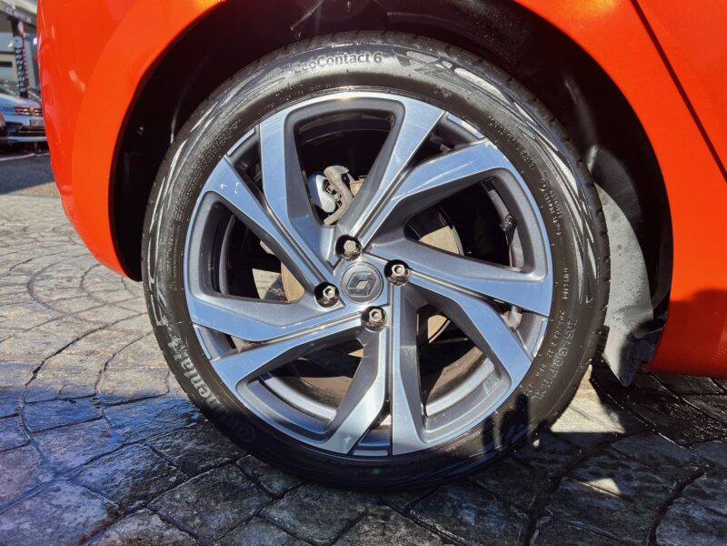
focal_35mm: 26
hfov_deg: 67.3
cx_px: 364
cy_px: 273
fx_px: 546
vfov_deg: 53.1
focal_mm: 5.7
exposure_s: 1/1395
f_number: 1.5
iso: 50
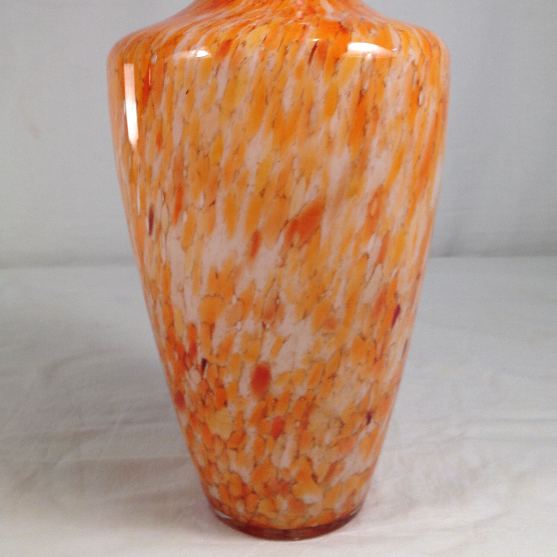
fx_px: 765
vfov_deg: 39.6
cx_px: 276
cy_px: 187
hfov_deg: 40.0
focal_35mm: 42
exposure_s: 1/25
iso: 50
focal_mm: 4.28
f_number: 2.4
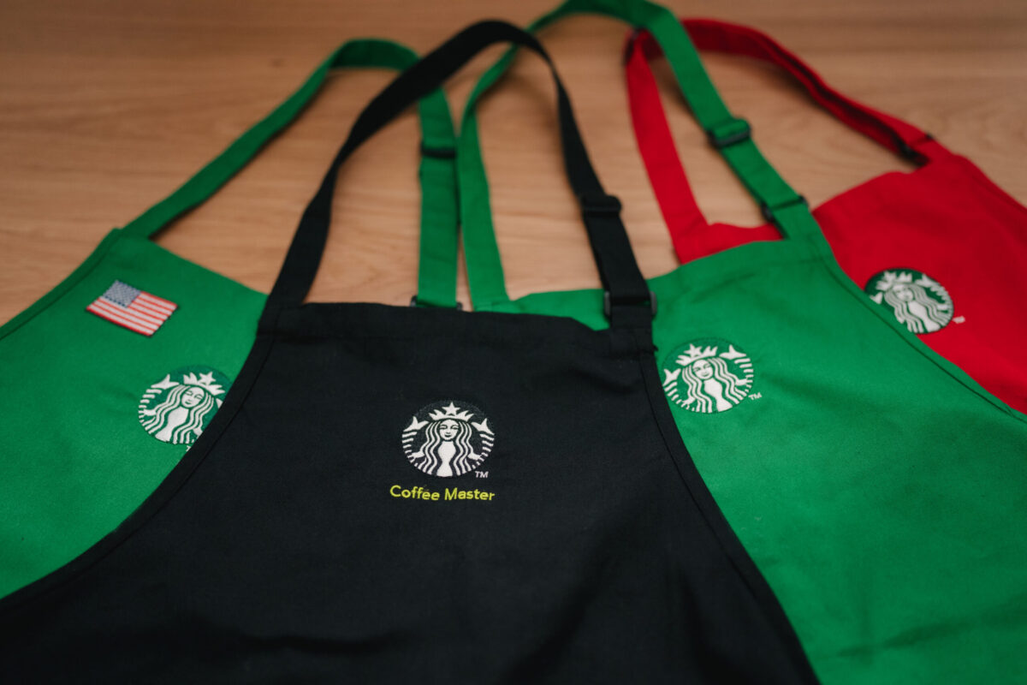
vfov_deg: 37.9
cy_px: 342
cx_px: 514
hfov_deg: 54.4
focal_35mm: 35
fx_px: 998
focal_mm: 35
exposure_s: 1/250
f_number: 1.4
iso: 1000
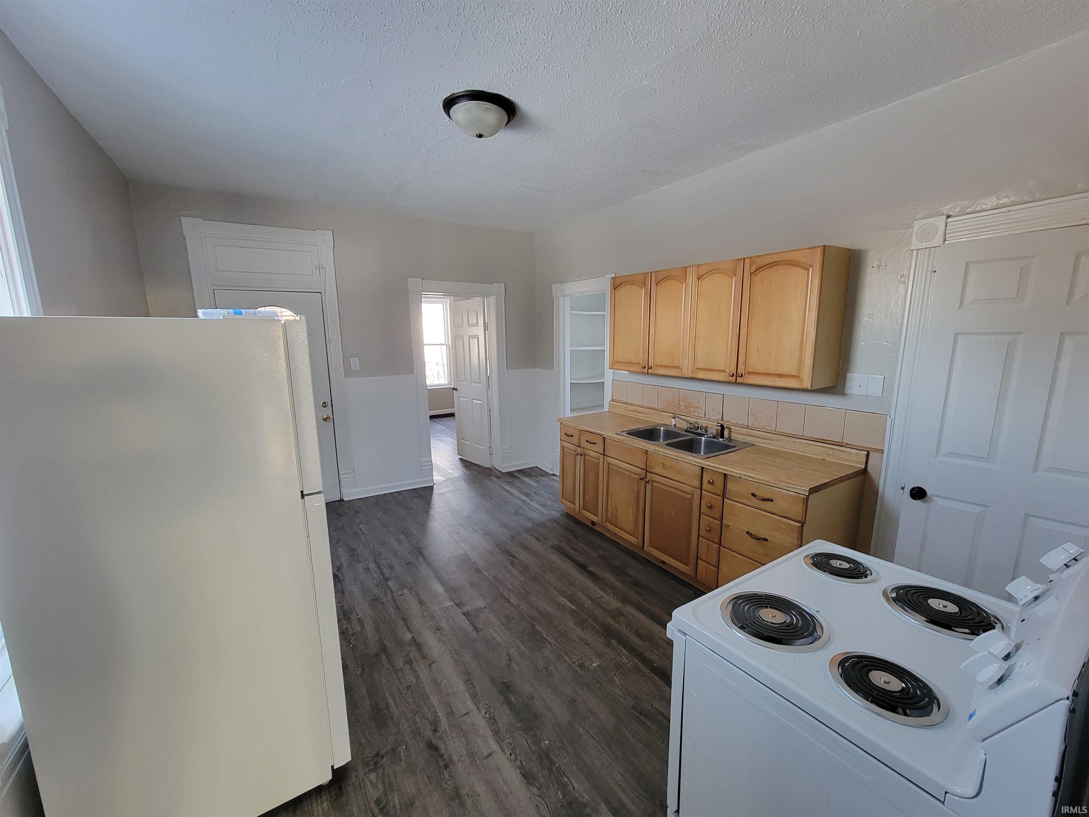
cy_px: 408
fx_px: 409
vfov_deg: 89.9
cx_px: 544
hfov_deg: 106.2
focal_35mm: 13
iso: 250
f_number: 2.2
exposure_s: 1/60
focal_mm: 2.2
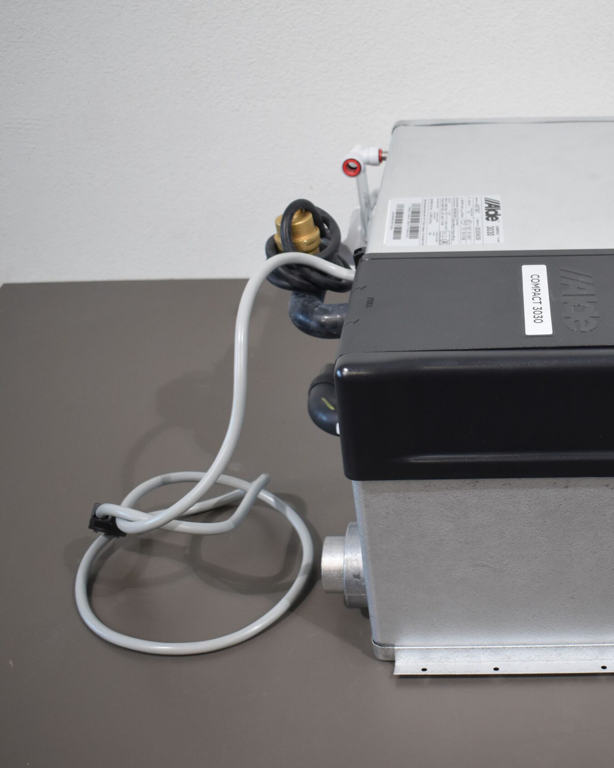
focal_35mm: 47
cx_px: 523
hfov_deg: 31.0
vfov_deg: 39.5
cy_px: 381
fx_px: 1067
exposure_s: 1/200
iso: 800
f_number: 3.8
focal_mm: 22
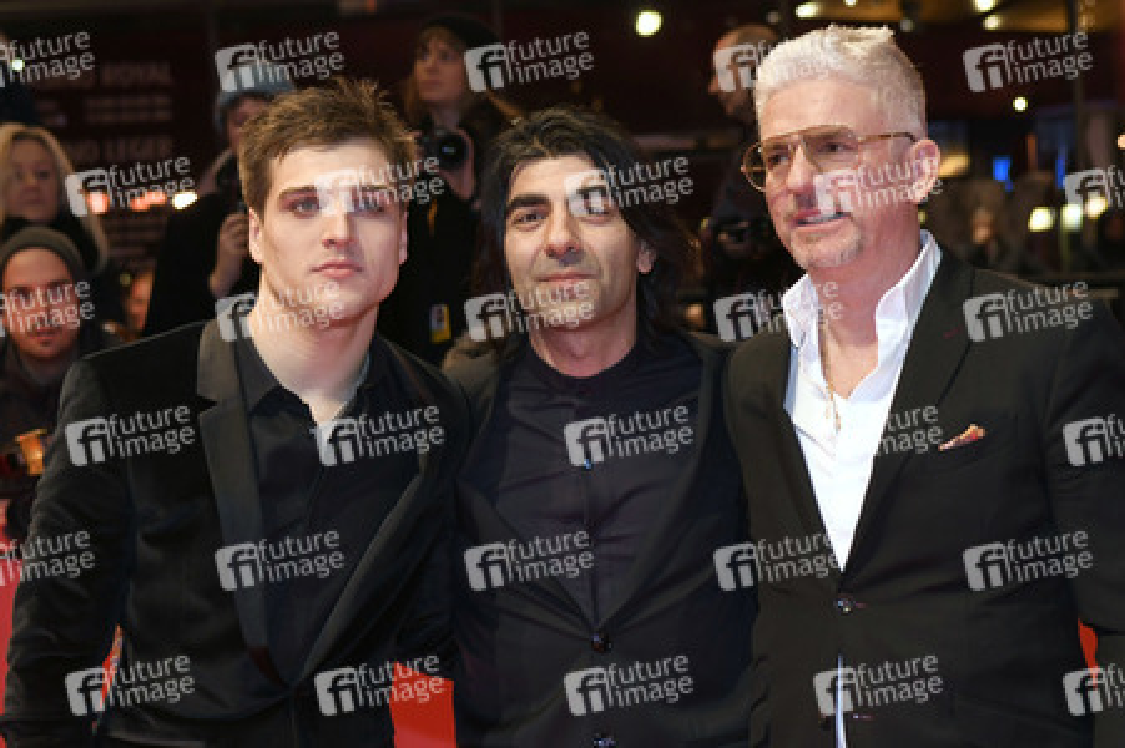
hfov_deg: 24.8
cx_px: 562
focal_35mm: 82
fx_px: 2561
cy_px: 374
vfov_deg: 16.6
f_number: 5
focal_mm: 55
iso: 1250
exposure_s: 1/200
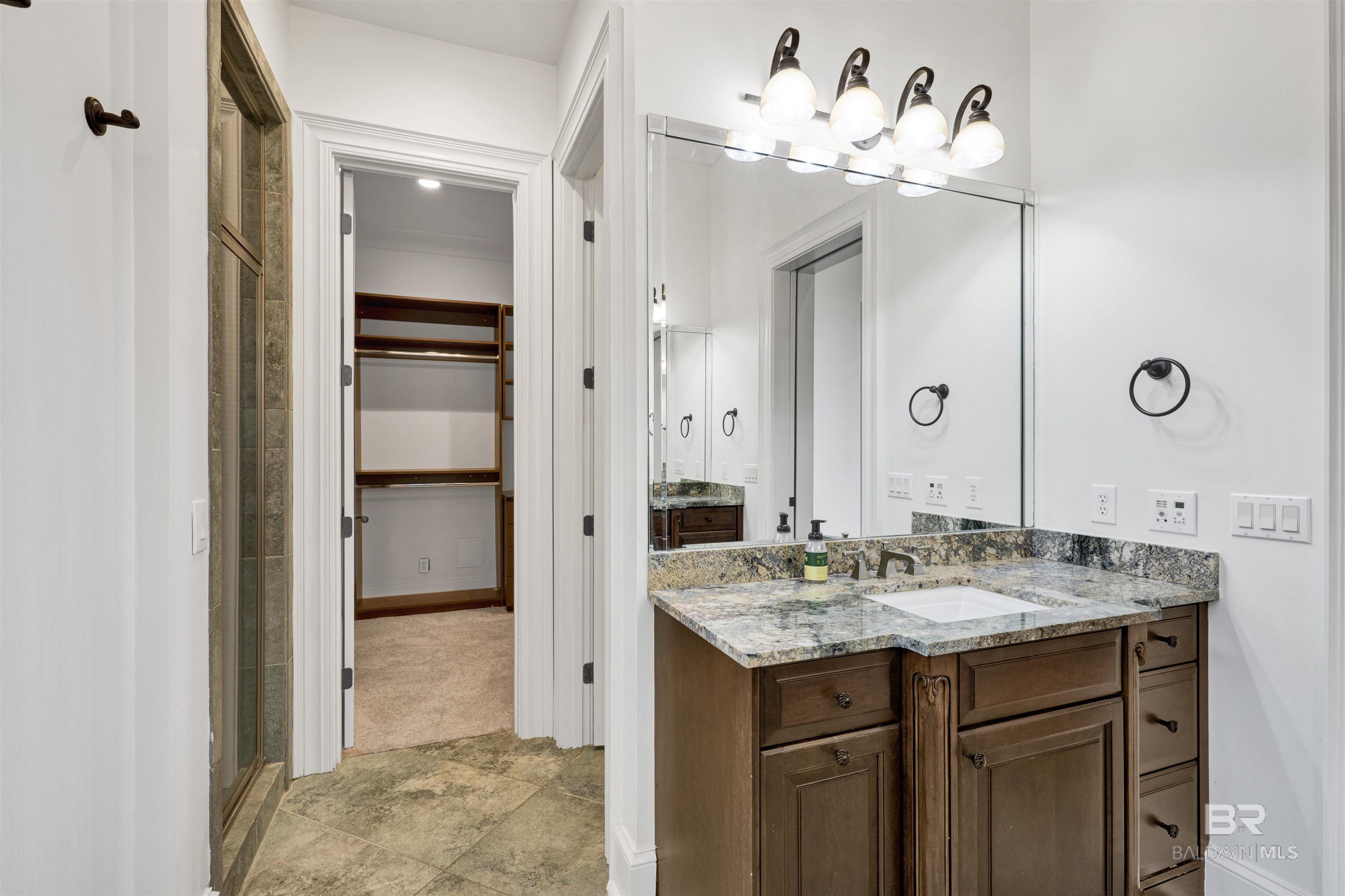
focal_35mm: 16
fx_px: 598
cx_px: 672
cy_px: 448
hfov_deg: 96.7
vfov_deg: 73.7
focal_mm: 16
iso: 500
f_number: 11
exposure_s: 1/15
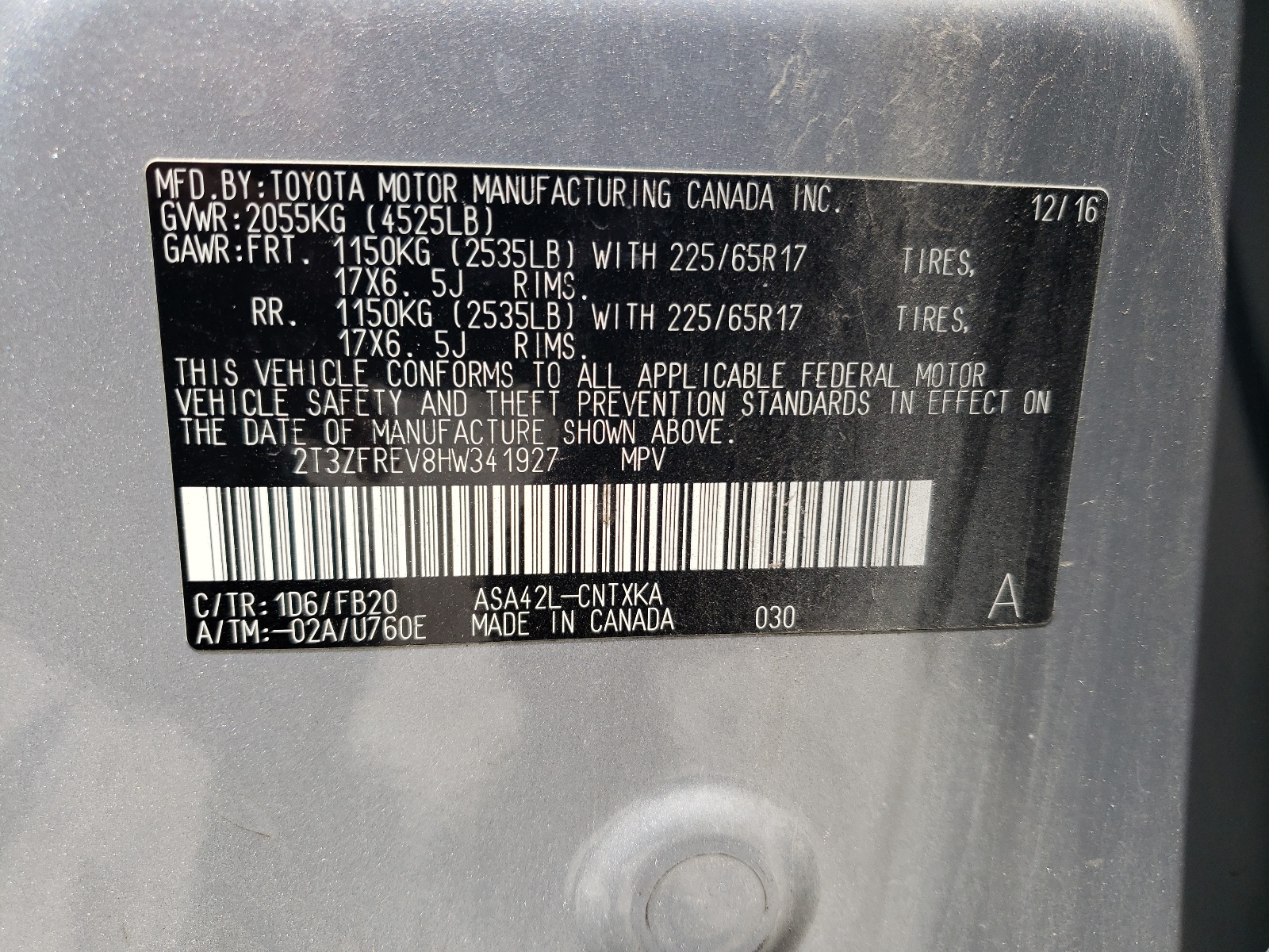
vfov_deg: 53.1
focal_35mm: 26
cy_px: 476
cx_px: 634
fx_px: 953
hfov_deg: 67.3
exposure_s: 1/1429
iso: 50
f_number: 1.5
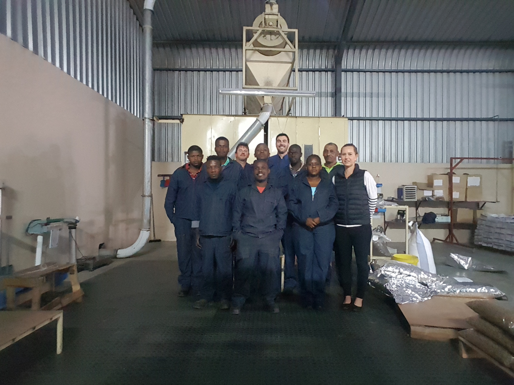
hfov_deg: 79.0
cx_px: 257
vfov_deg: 63.4
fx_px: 312
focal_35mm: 21
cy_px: 192
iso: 800
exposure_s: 1/12
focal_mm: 2.1
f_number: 1.7
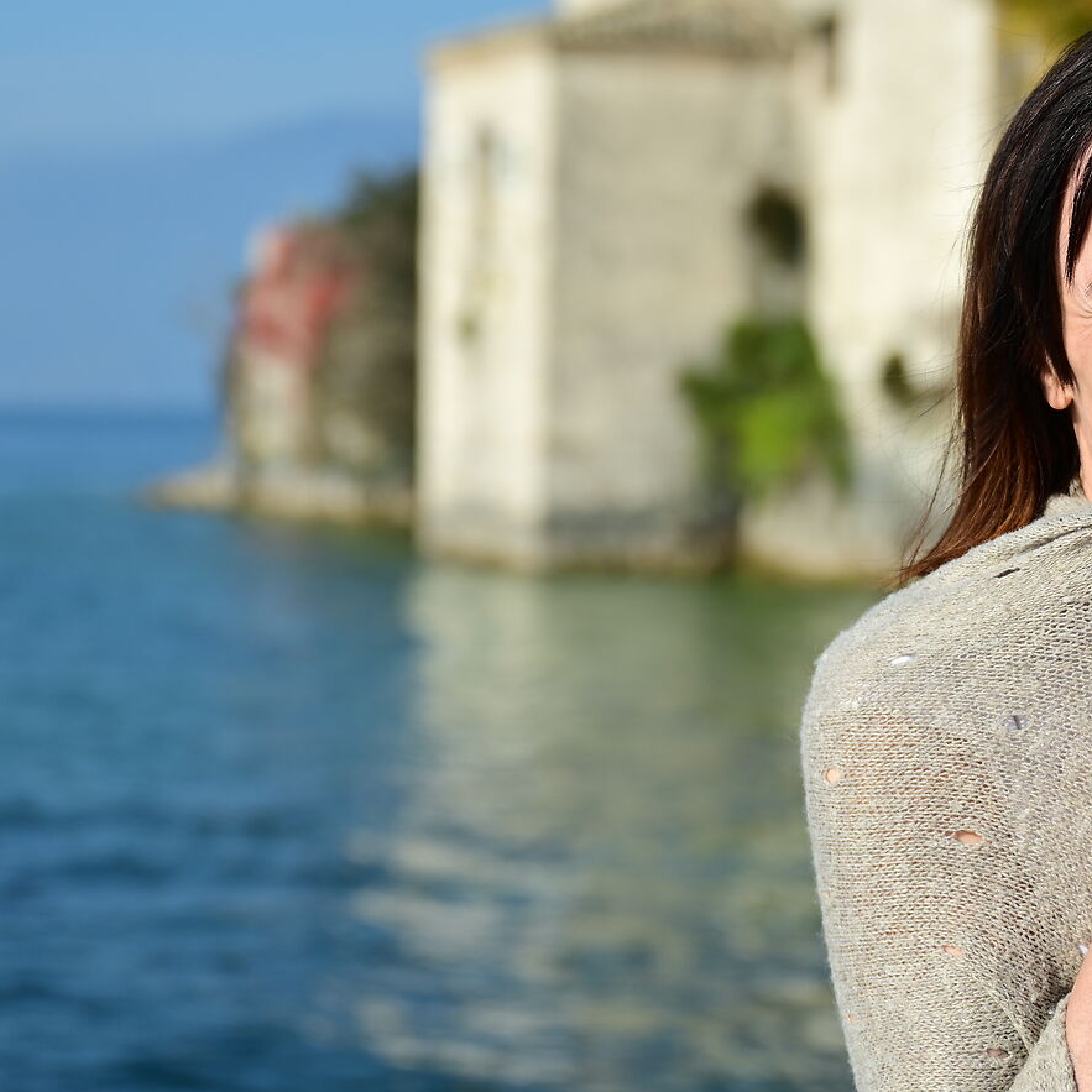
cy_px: 497
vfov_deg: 16.7
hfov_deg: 16.7
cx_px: 632
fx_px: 3712
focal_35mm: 104
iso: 64
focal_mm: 45
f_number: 2.8
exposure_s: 1/2000
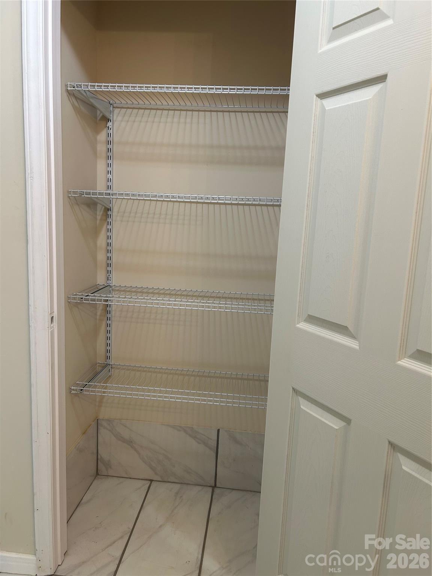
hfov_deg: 53.1
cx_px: 216
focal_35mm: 26
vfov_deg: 67.3
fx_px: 433
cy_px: 288
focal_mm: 5.7
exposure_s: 1/120
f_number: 1.5
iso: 100
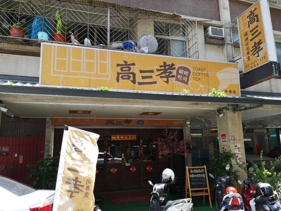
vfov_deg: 51.4
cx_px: 140
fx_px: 219
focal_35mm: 27
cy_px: 106
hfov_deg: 65.3
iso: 125
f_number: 1.8
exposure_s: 1/900
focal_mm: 3.95
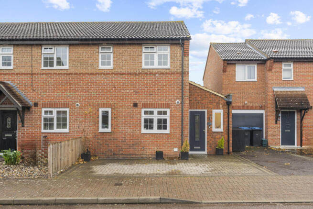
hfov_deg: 63.6
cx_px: 156
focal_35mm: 29
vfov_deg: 45.0
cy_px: 104
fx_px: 252
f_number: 8
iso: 320
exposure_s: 1/60
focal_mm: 29
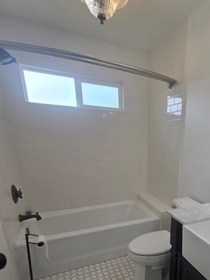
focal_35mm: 21
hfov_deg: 59.3
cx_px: 163
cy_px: 196
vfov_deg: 75.4
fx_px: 170
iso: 64
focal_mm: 2.2
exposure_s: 1/120
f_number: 2.2
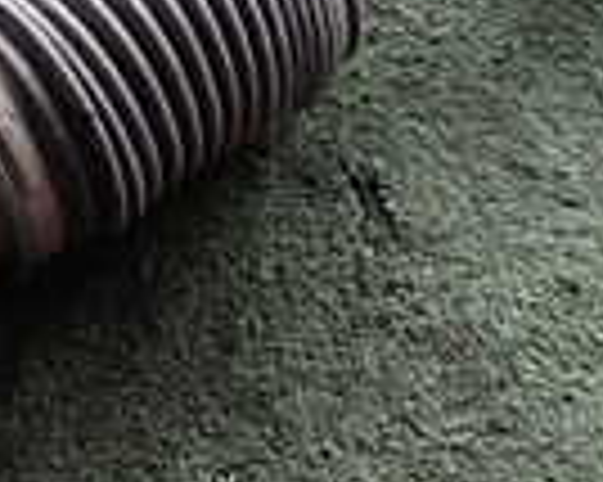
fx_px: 1944
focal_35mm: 109
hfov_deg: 17.6
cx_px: 284
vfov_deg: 13.9
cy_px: 5
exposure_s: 1/40
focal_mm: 4.5
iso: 200
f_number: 2
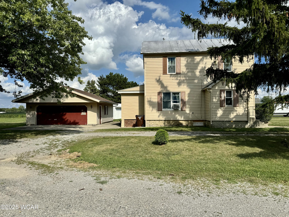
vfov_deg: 56.8
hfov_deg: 71.6
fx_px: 200
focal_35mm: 24
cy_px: 108
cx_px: 144
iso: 80
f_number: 1.78
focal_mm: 6.76
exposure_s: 1/7092
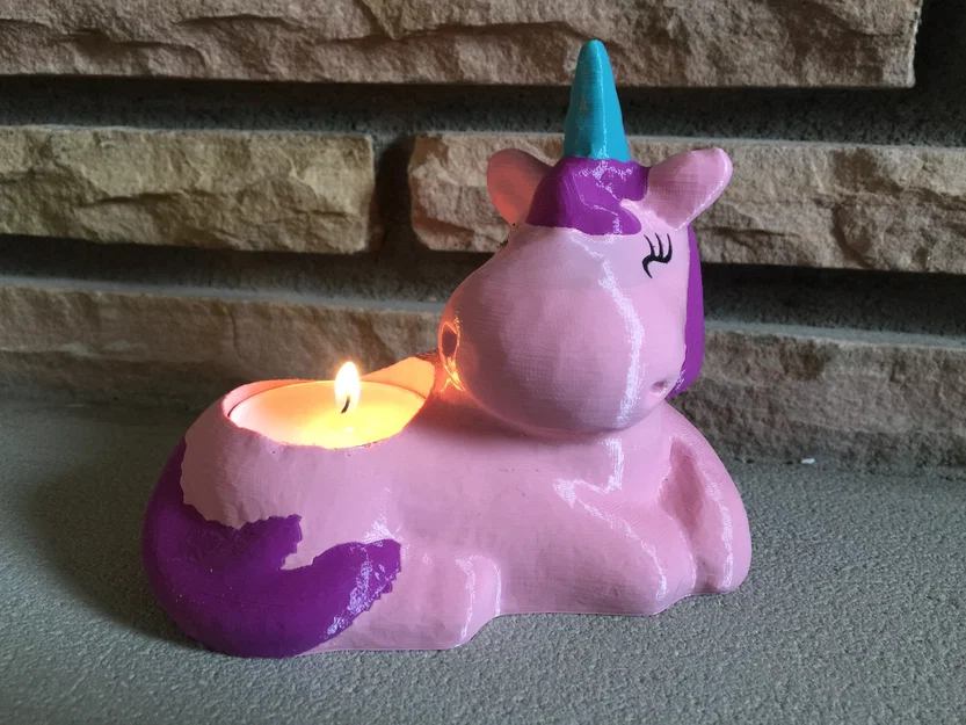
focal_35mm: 29
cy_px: 362
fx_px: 809
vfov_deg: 48.2
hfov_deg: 61.7
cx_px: 483
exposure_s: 1/15
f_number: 2.2
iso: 64
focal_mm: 4.15
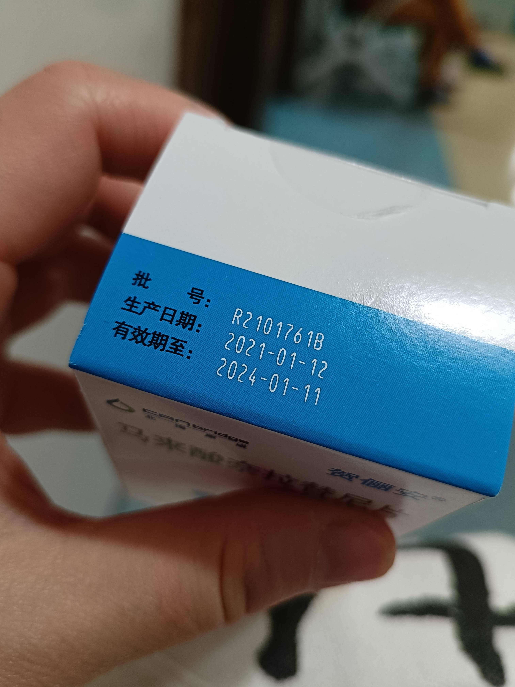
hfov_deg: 51.4
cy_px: 344
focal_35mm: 27
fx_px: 536
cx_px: 258
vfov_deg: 65.3
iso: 902
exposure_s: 1/50
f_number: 1.9
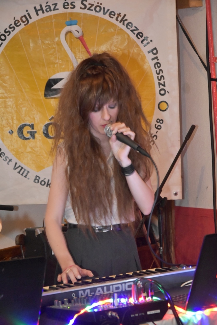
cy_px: 162
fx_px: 1085
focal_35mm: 120
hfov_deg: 11.4
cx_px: 108
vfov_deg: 17.1
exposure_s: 1/15
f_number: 5.3
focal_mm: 80
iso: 3200
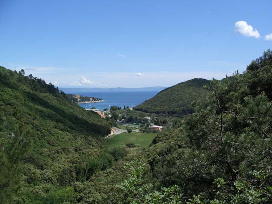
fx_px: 267
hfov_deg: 54.0
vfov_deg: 41.8
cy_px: 103
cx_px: 138
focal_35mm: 34
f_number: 4.5
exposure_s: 1/500
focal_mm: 7.1
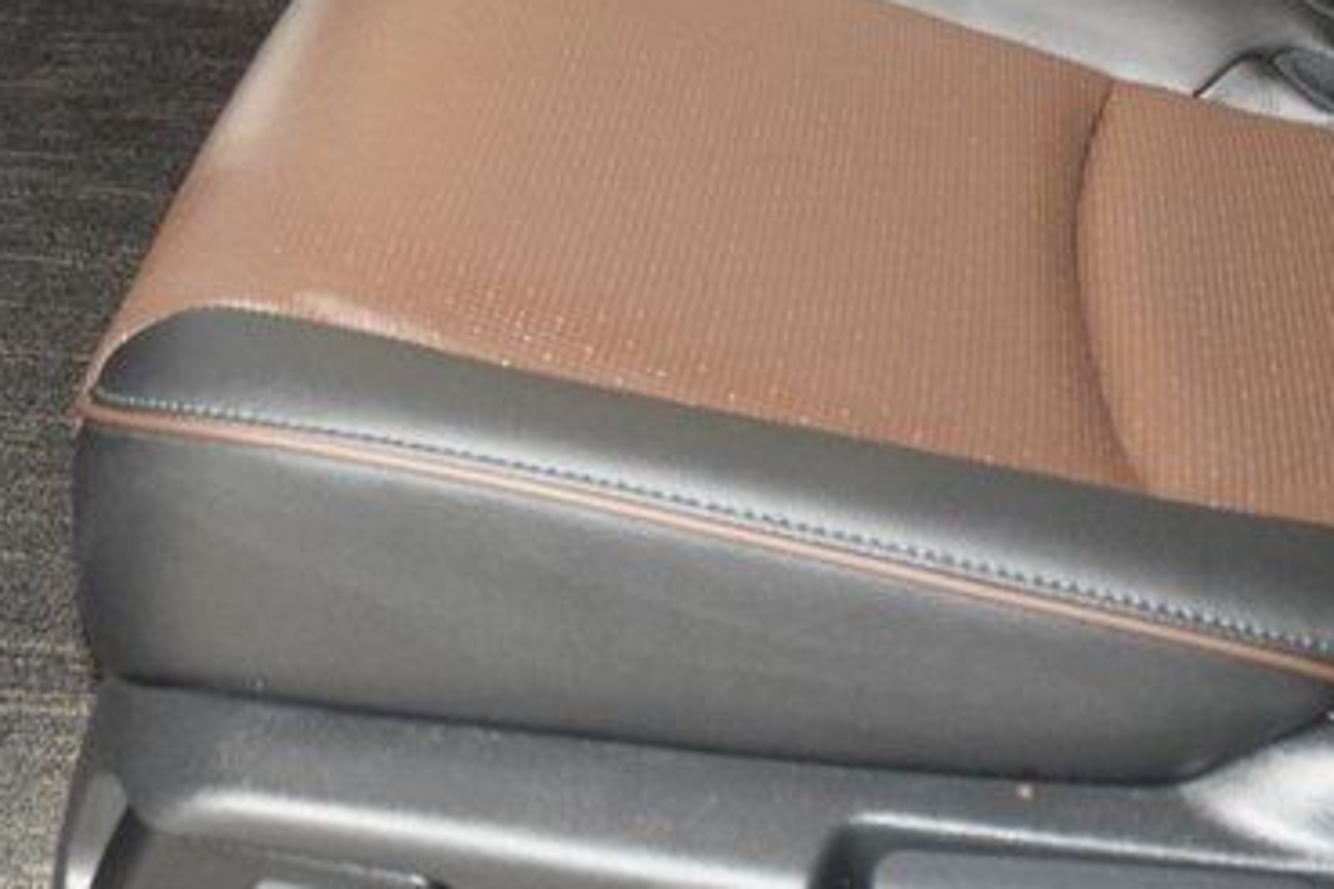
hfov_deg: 26.6
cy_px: -45
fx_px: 2779
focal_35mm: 75
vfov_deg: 17.7
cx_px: 329
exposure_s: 1/40
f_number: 3.5
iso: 3200
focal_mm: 18
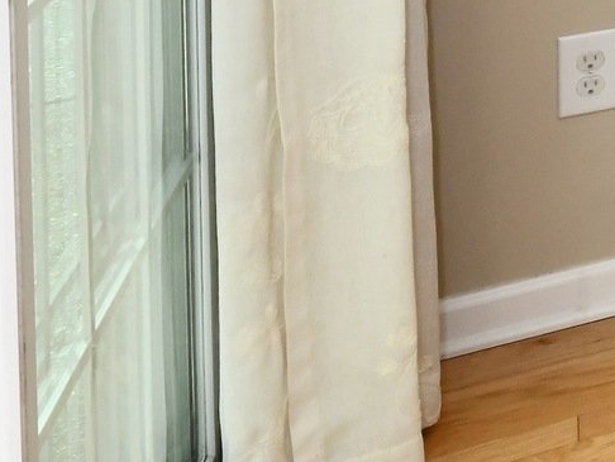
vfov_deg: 14.5
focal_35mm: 85
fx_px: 1511
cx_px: 1794
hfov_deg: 11.9
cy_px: -457
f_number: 13
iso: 640
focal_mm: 14
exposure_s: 1/250
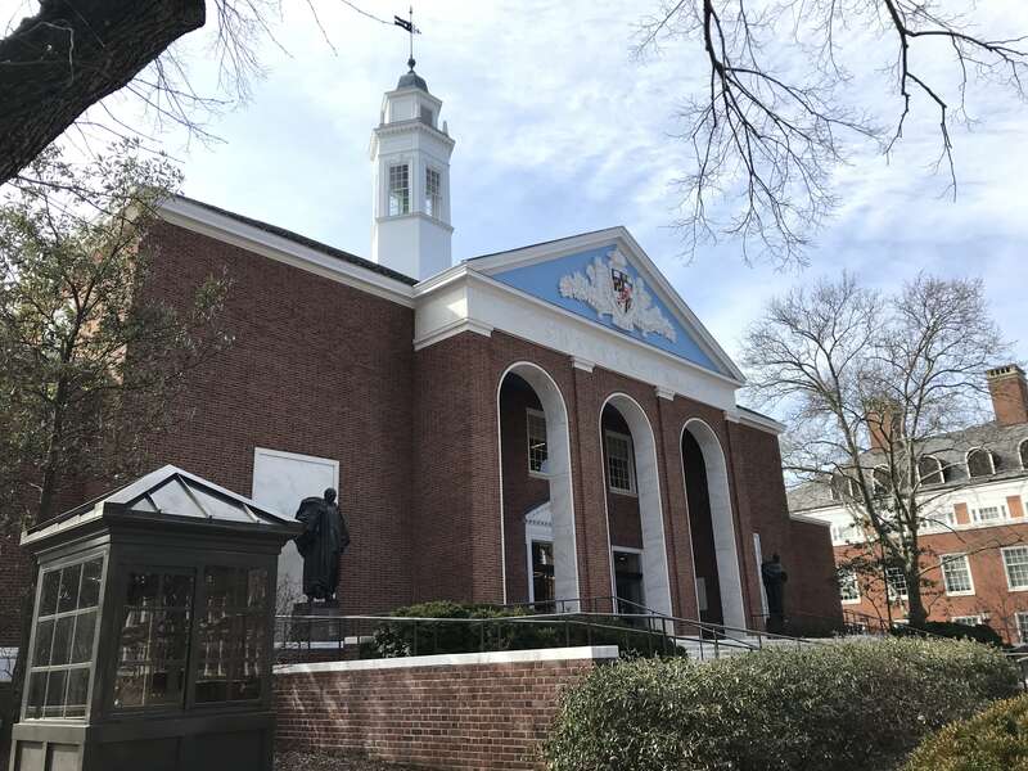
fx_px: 832
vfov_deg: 49.7
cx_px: 514
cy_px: 386
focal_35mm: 28
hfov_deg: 63.4
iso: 20
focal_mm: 3.99
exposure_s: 1/1259
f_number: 1.8
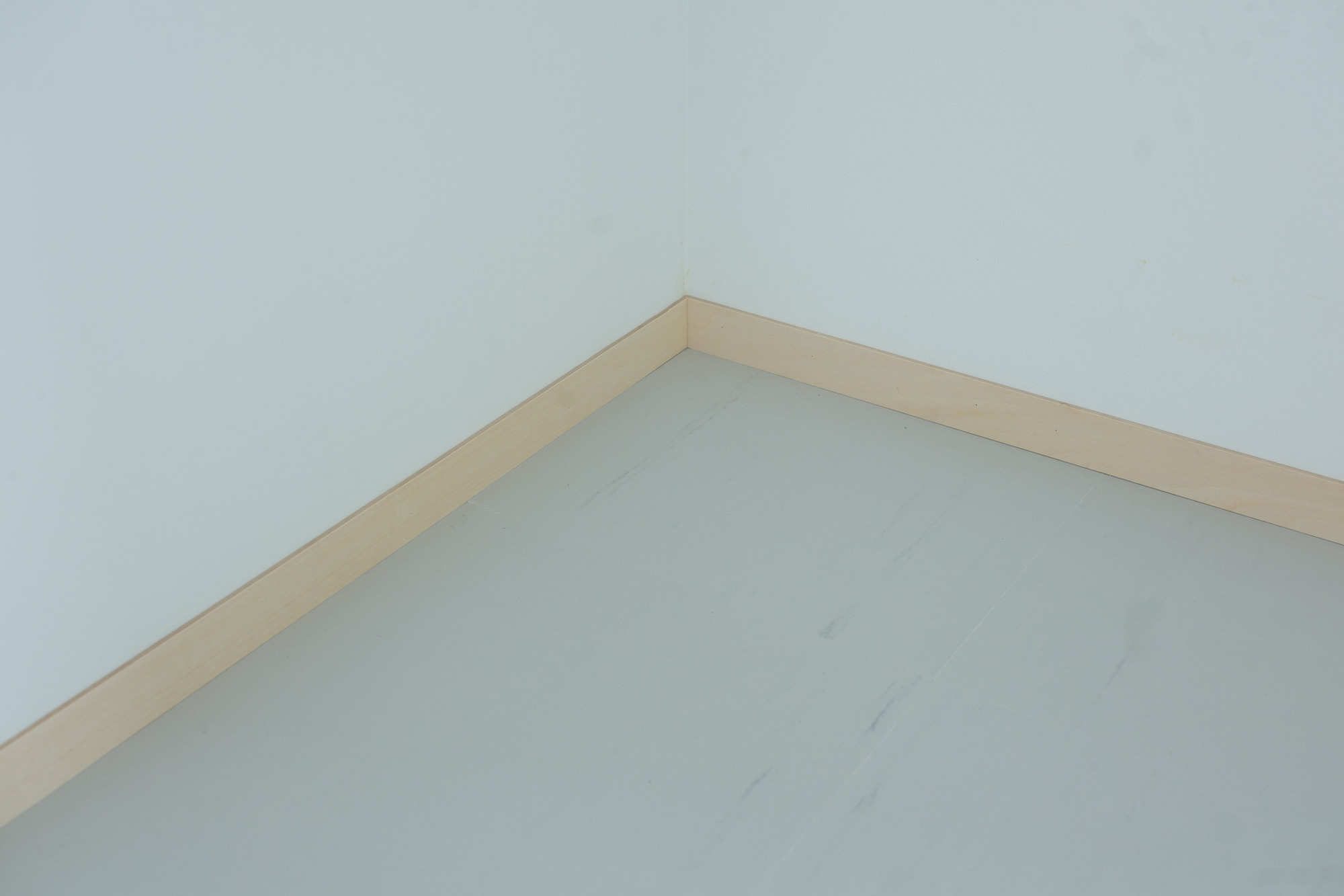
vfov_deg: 32.6
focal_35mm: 41
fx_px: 1530
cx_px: 672
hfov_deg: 47.4
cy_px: 448
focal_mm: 27
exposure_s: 1/40
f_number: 5.6
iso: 800
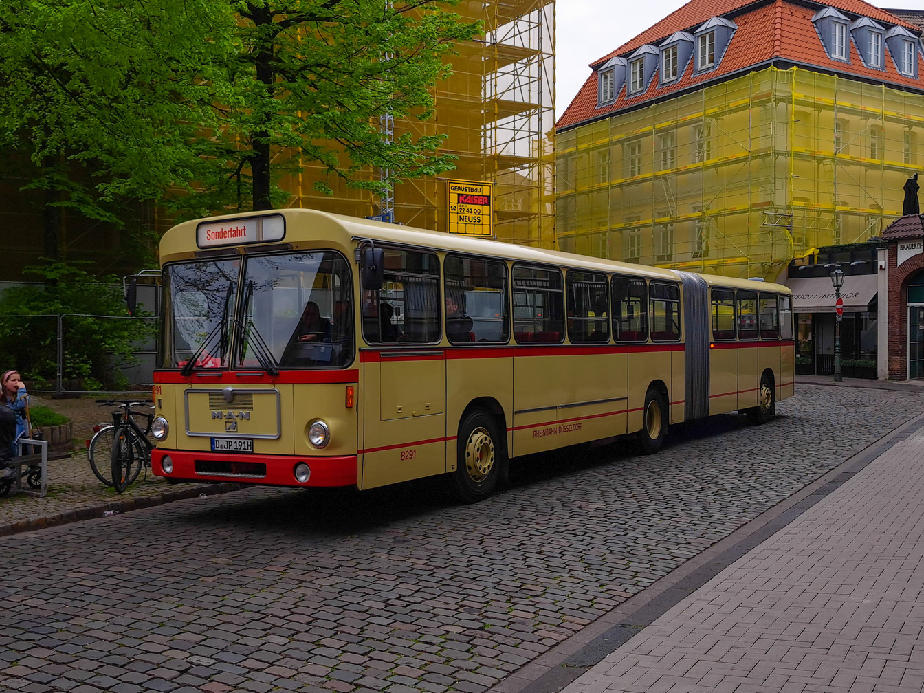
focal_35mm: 25
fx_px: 667
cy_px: 336
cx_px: 453
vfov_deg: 54.9
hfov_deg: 69.4
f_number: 1.8
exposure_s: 1/380
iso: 50
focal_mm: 5.23
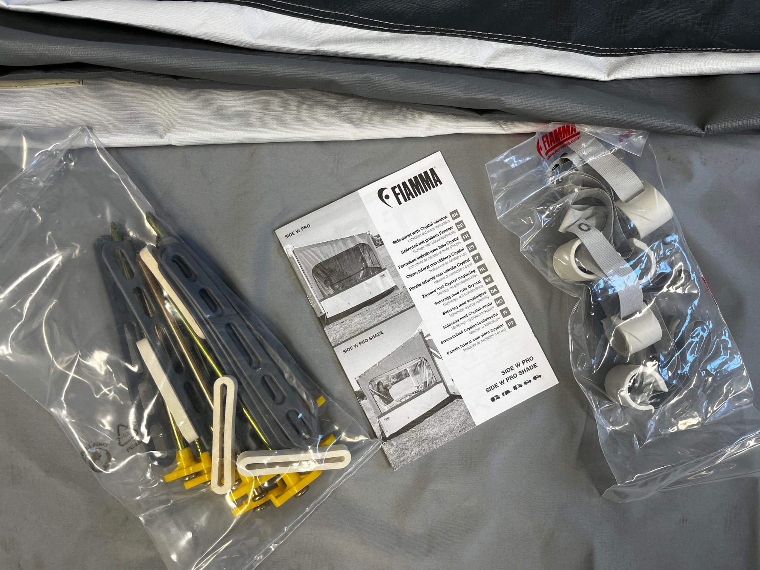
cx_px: 380
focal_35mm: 26
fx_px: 571
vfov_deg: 53.1
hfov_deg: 67.3
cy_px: 285
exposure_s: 1/100
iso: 50
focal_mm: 5.1
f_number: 1.6
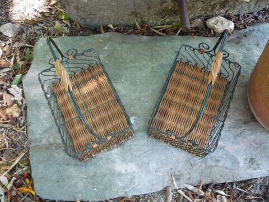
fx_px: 233
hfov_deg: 60.0
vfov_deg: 46.8
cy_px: 101
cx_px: 134
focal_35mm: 30
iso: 320
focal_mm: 5.2
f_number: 3.3
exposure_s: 1/30
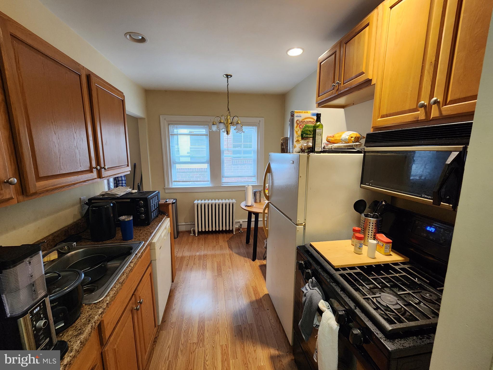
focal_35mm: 13
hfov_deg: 106.2
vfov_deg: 89.9
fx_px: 185
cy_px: 185
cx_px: 246
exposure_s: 1/60
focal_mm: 2.2
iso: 320
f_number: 2.2
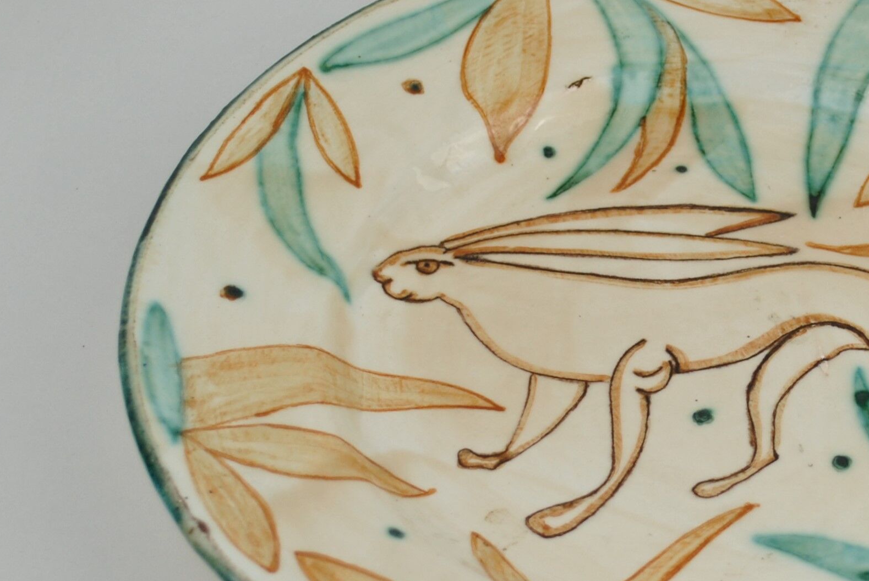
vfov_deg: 13.7
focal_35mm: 100
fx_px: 2417
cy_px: 331
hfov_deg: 20.2
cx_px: 665
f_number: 4.5
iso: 200
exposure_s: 1/200
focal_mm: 28
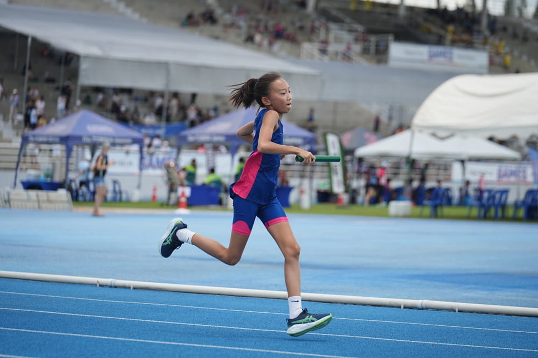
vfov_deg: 12.1
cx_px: 269
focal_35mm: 113
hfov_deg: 18.1
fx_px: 1688
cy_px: 179
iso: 200
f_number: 3.2
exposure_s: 1/2500
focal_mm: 113
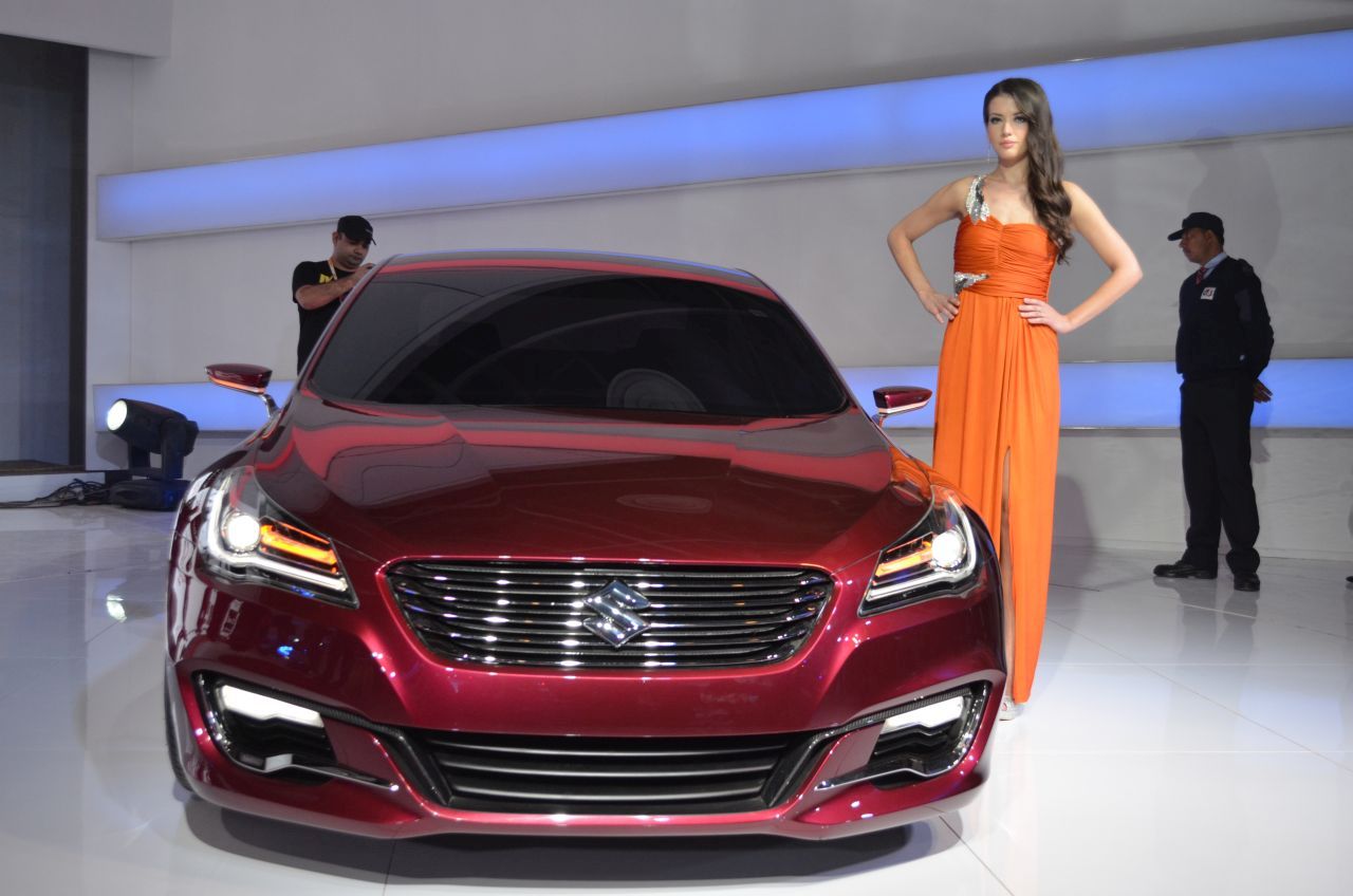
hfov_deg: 46.5
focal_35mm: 42
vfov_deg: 31.8
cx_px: 676
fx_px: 1575
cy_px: 448
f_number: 5
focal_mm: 28
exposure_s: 1/250
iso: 640
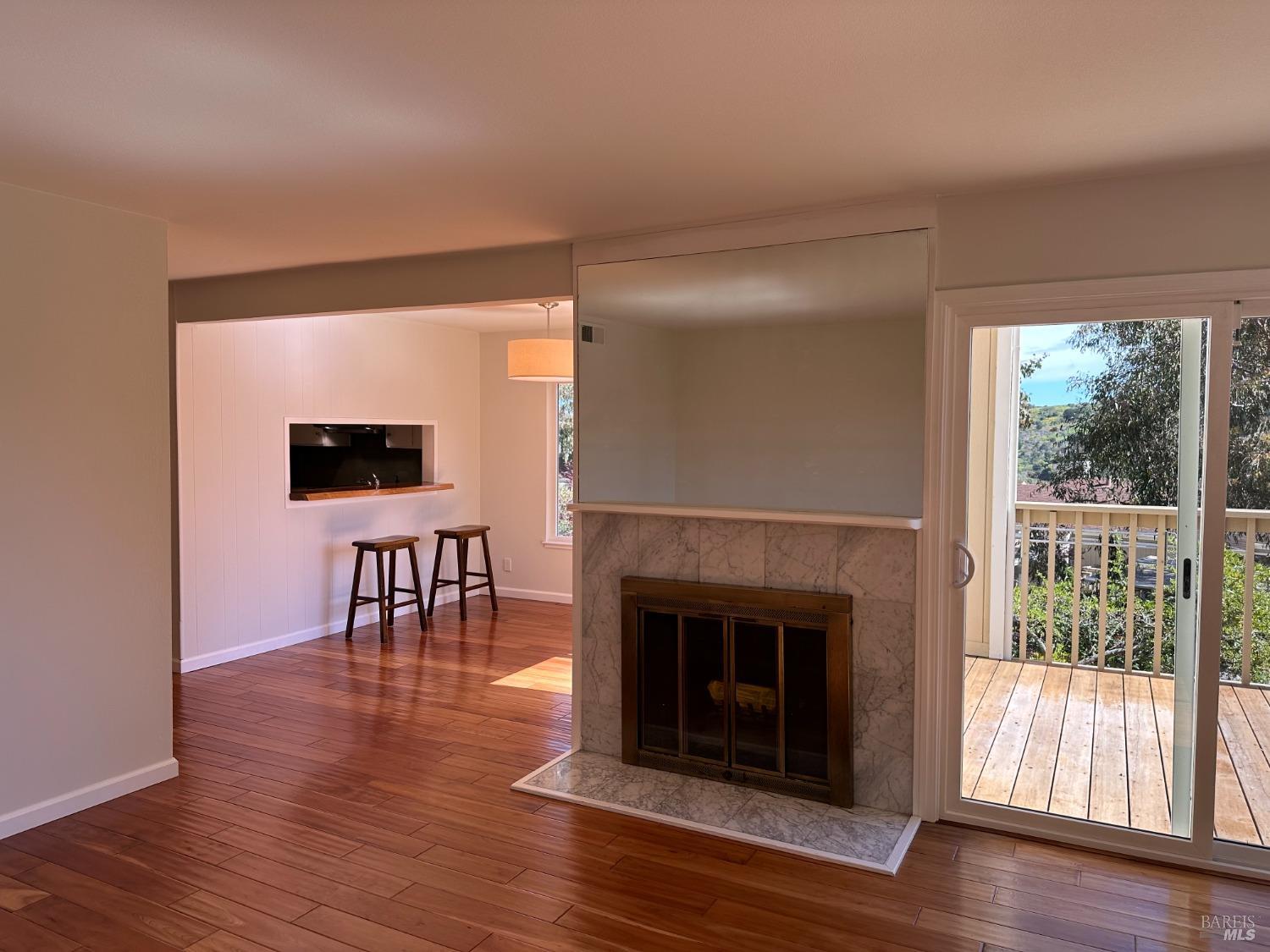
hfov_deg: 71.6
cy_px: 476
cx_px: 635
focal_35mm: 24
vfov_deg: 56.8
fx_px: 881
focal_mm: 6.86
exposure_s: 1/469
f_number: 1.78
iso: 80
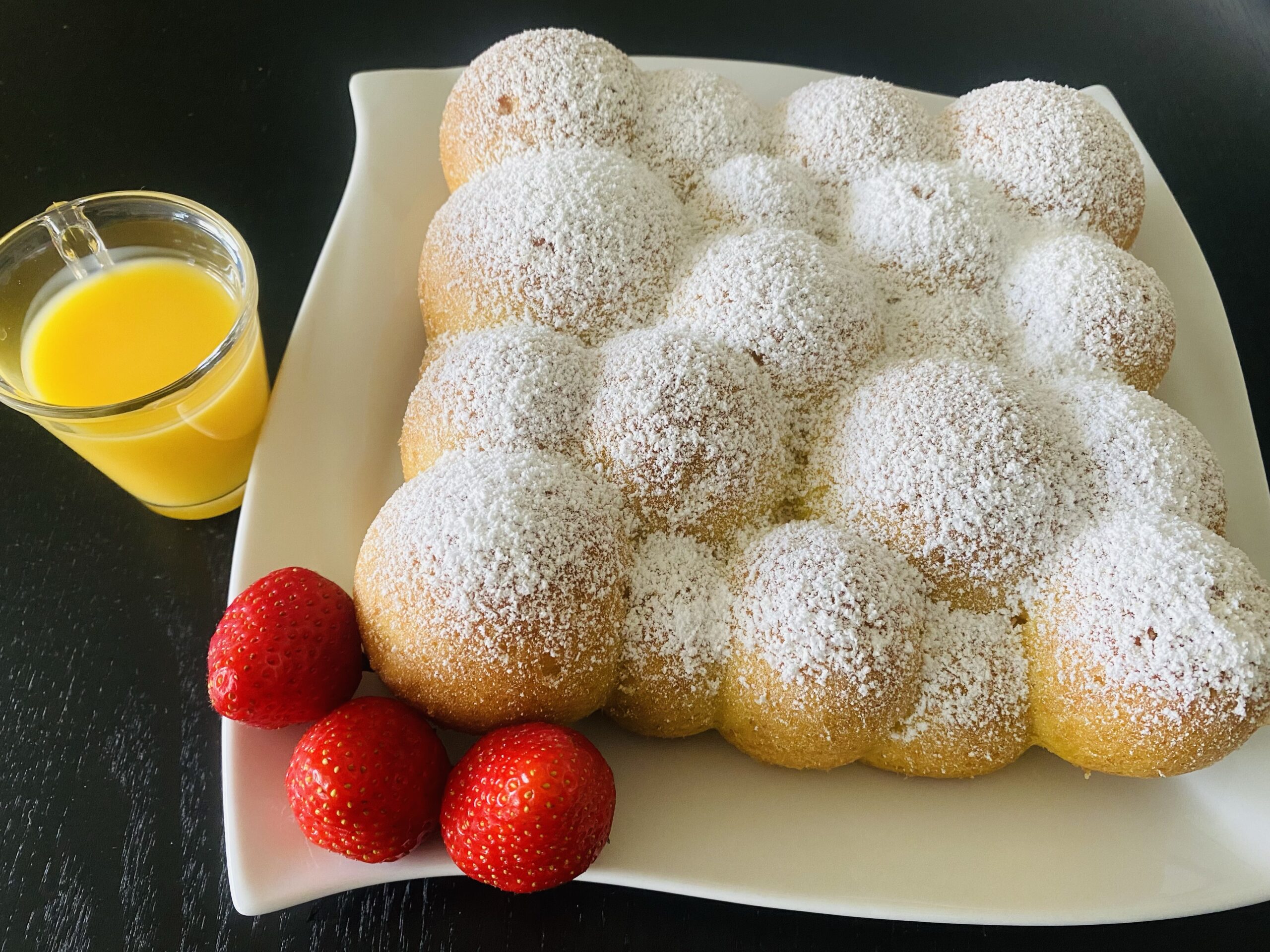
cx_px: 635
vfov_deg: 53.1
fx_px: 954
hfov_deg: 67.3
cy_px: 476
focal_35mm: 26
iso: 200
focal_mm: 4.25
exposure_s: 1/60
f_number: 1.8
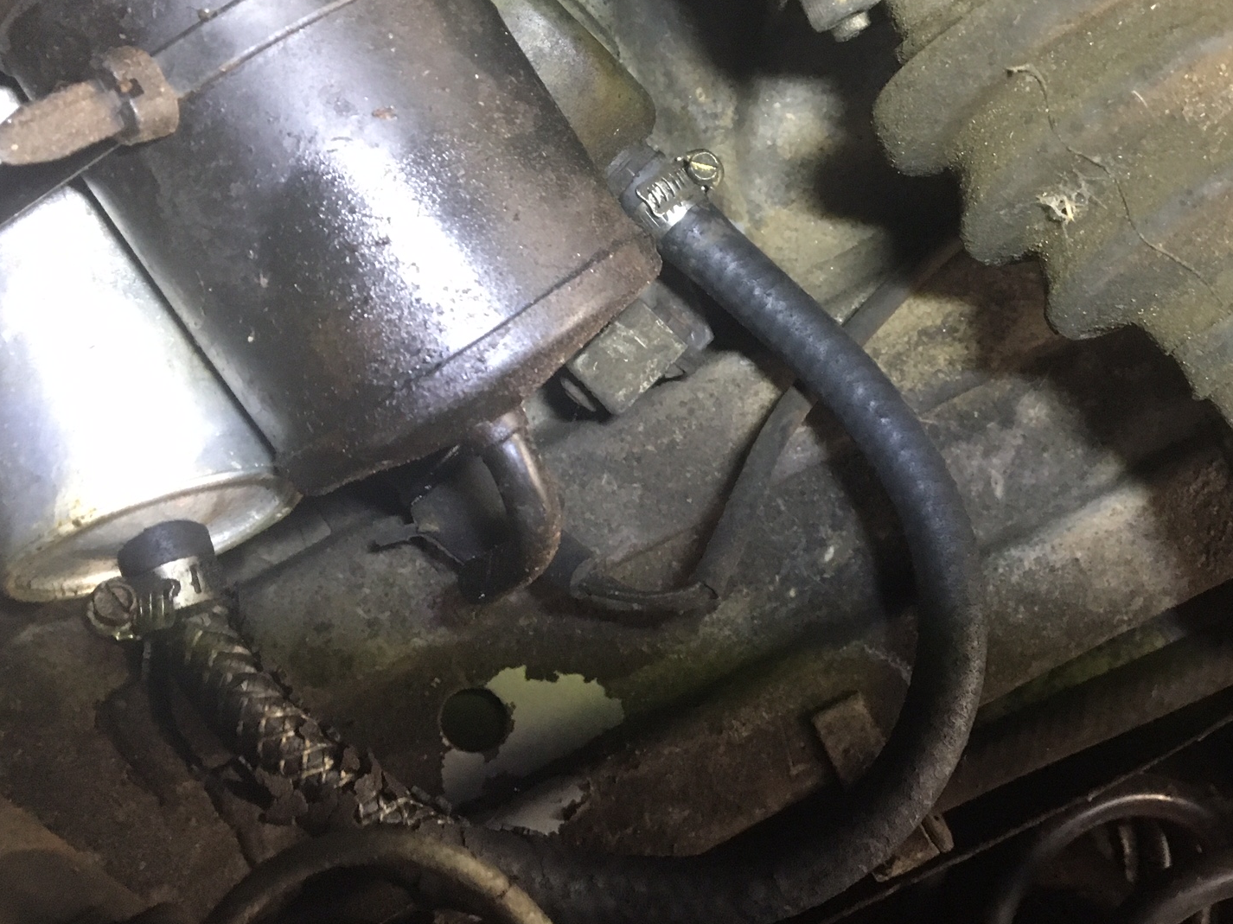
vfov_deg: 35.0
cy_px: 381
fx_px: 1460
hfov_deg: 45.2
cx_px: 799
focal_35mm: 41
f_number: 2.2
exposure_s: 1/20
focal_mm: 4.15
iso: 200
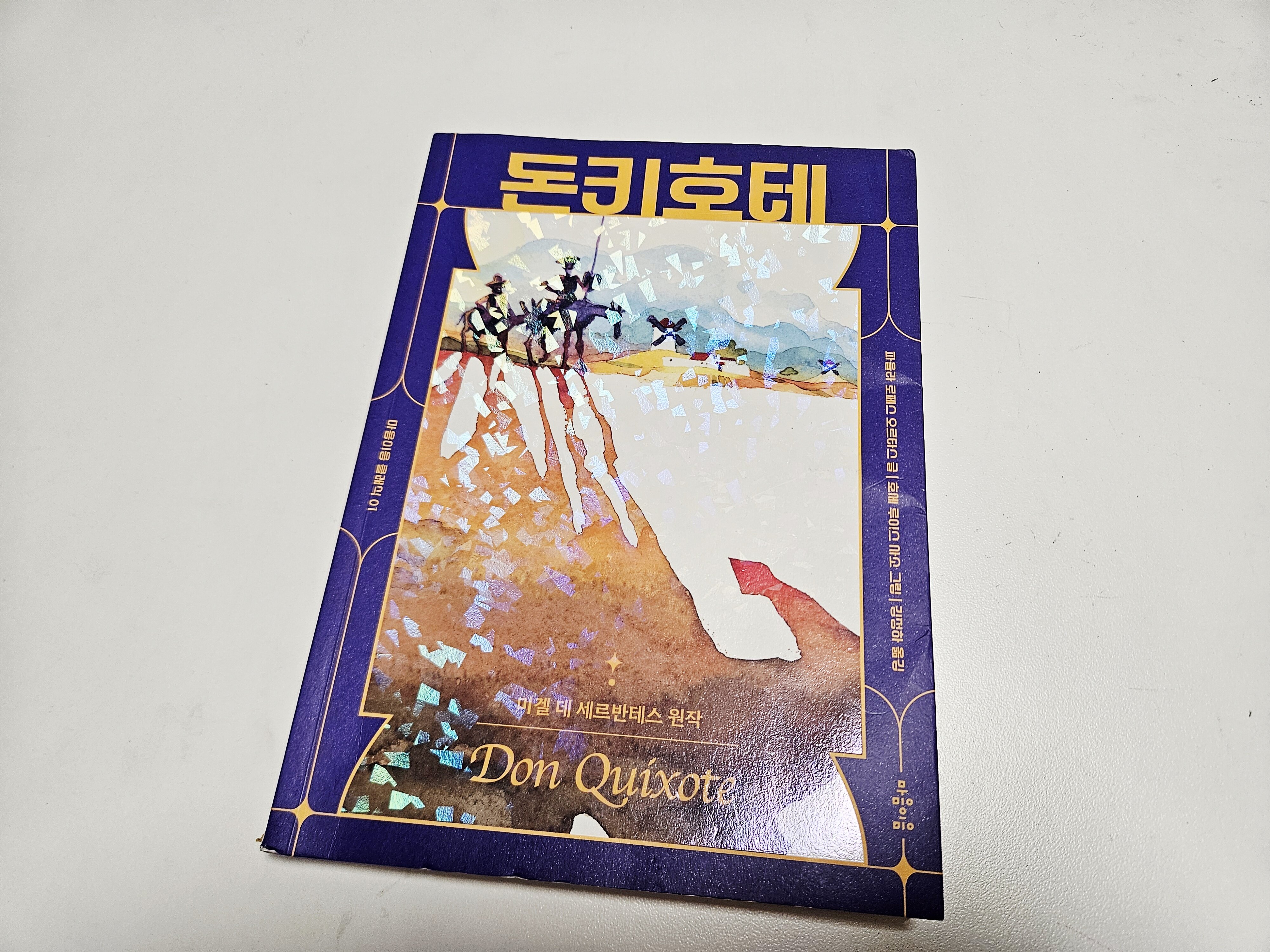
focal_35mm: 23
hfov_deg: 73.9
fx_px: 844
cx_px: 635
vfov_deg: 58.9
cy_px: 476
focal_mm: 5.4
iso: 200
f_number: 1.8
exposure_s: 1/208
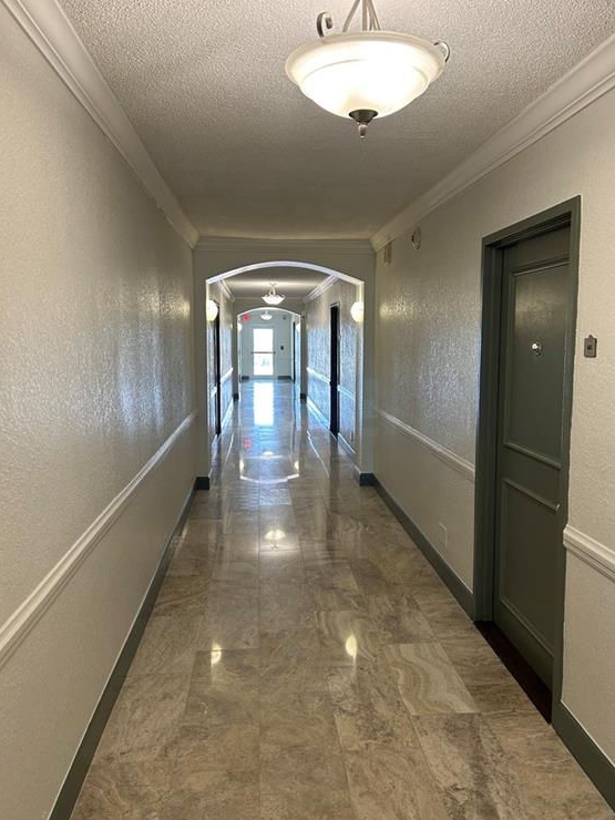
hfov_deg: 51.3
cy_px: 400
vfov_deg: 65.3
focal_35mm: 27
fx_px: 640
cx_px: 315
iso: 125
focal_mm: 5.7
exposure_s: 1/60
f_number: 1.5
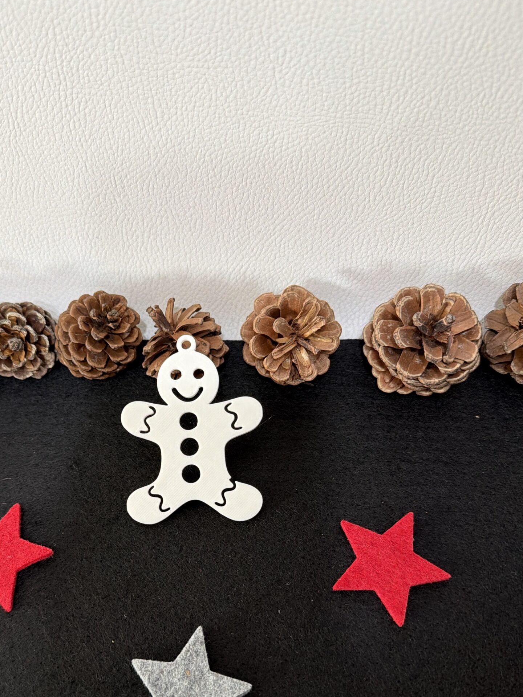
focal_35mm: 32
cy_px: 436
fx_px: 645
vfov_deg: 56.1
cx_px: 203
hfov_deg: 43.9
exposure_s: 1/91
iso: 200
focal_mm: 6.76
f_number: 1.78
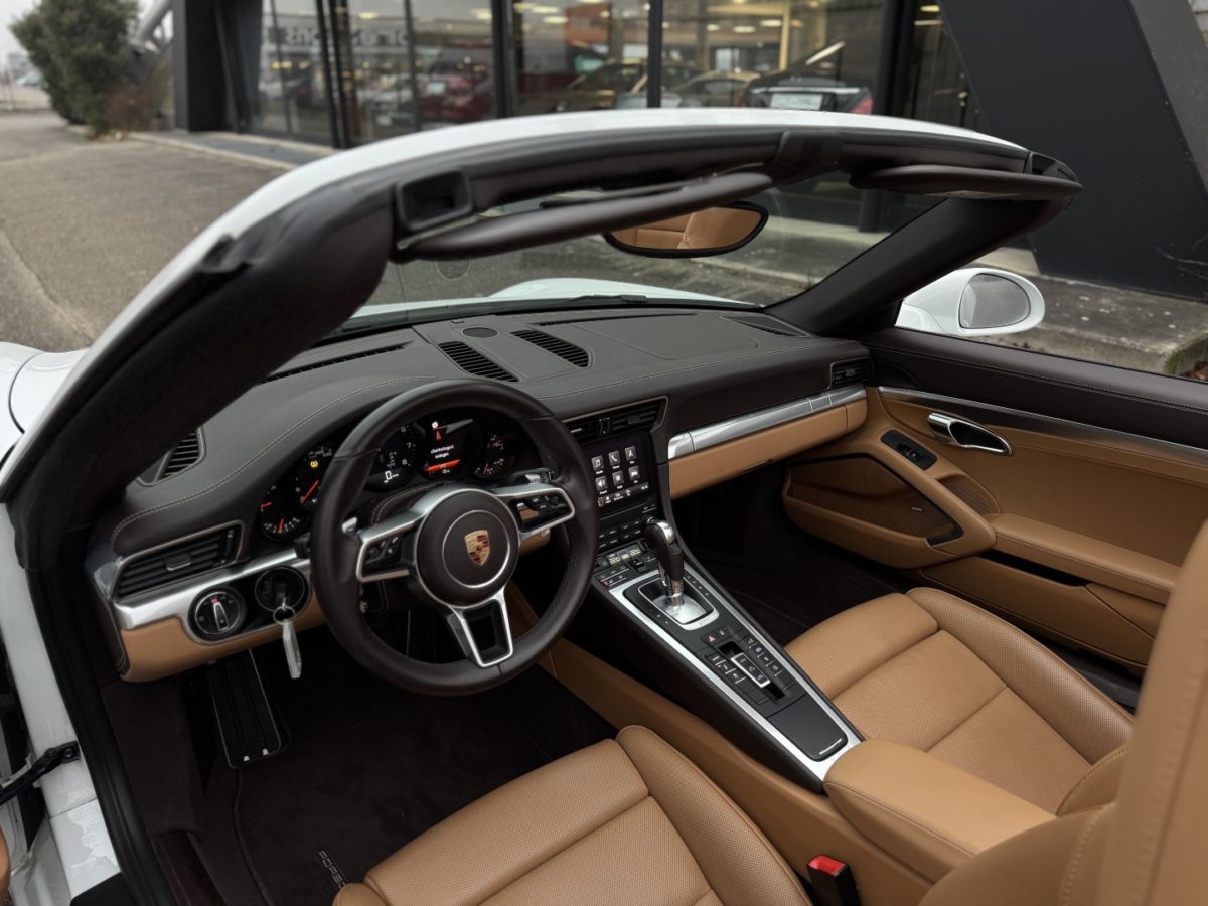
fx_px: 838
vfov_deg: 56.8
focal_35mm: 24
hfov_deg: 71.6
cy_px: 453
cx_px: 604
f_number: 1.78
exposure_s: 1/121
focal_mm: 6.76
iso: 100
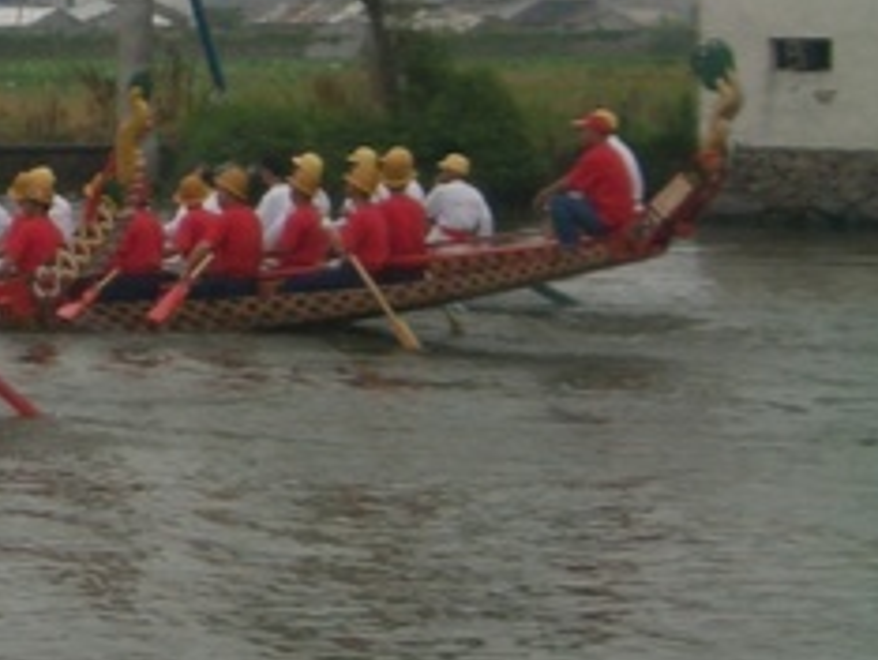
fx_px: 3986
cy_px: 178
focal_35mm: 157
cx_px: -458
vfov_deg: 9.5
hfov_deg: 12.0
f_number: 3.1
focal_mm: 8.2
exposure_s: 1/400
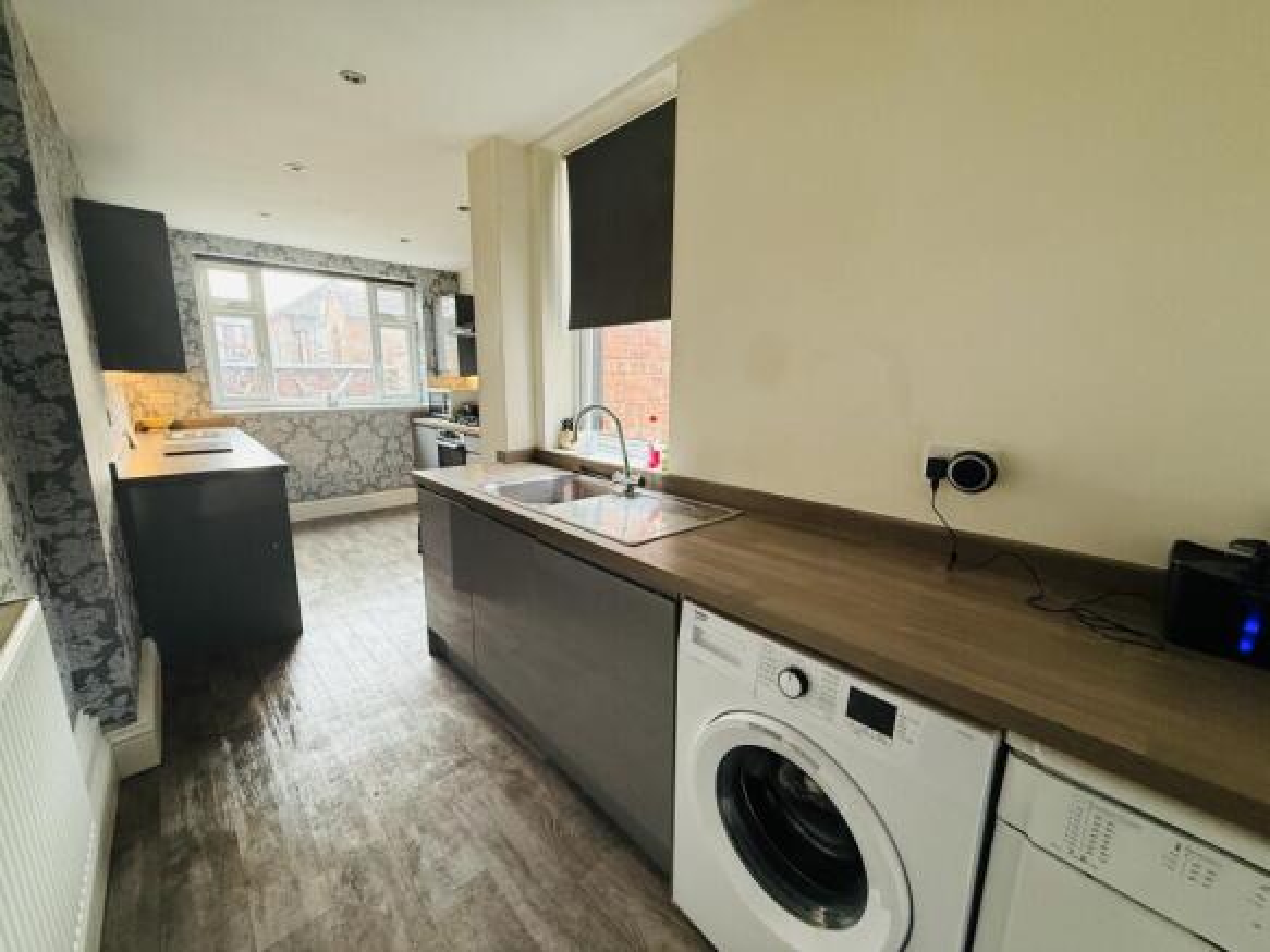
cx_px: 635
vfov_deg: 85.7
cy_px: 476
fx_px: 514
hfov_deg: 102.1
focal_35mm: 14
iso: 320
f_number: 2.2
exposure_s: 1/92
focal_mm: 2.22
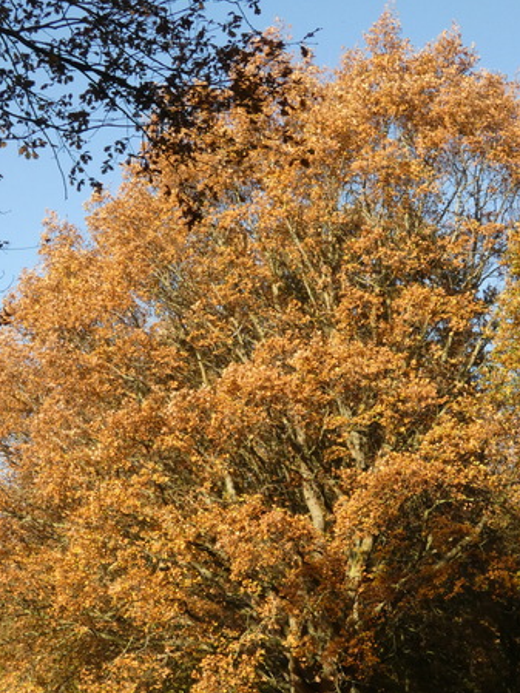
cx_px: 276
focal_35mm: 101
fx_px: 2022
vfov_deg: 19.4
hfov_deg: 14.7
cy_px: 433
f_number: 5
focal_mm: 13.3
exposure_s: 1/1000
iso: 400
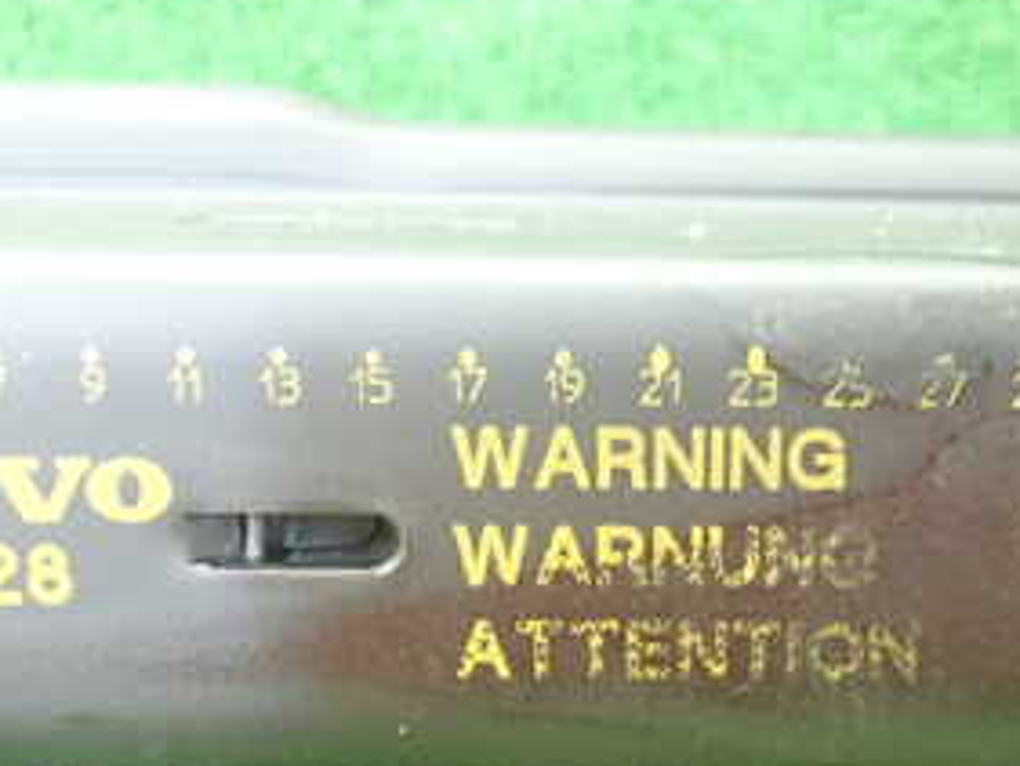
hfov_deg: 30.0
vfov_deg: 22.8
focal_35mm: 64
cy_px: 559
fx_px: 1887
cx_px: 675
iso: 800
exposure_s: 1/40
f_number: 2.3
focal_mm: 5.5
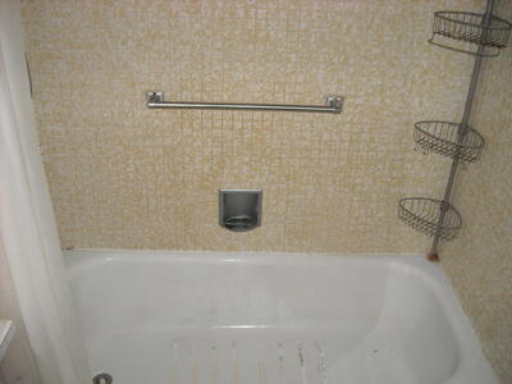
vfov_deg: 40.7
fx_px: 518
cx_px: 256
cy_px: 192
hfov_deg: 52.6
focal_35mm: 35
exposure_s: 1/60
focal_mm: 5.7
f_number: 2.8
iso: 64
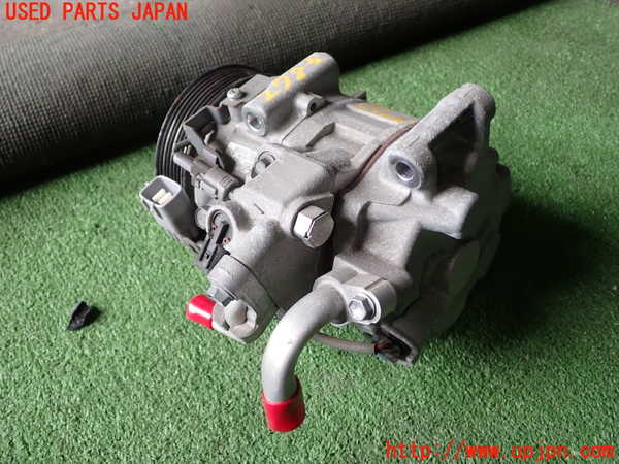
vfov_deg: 39.7
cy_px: 232
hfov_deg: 51.4
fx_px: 644
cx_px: 310
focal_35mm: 36
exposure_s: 1/80
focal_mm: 6.37
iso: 100
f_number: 2.5
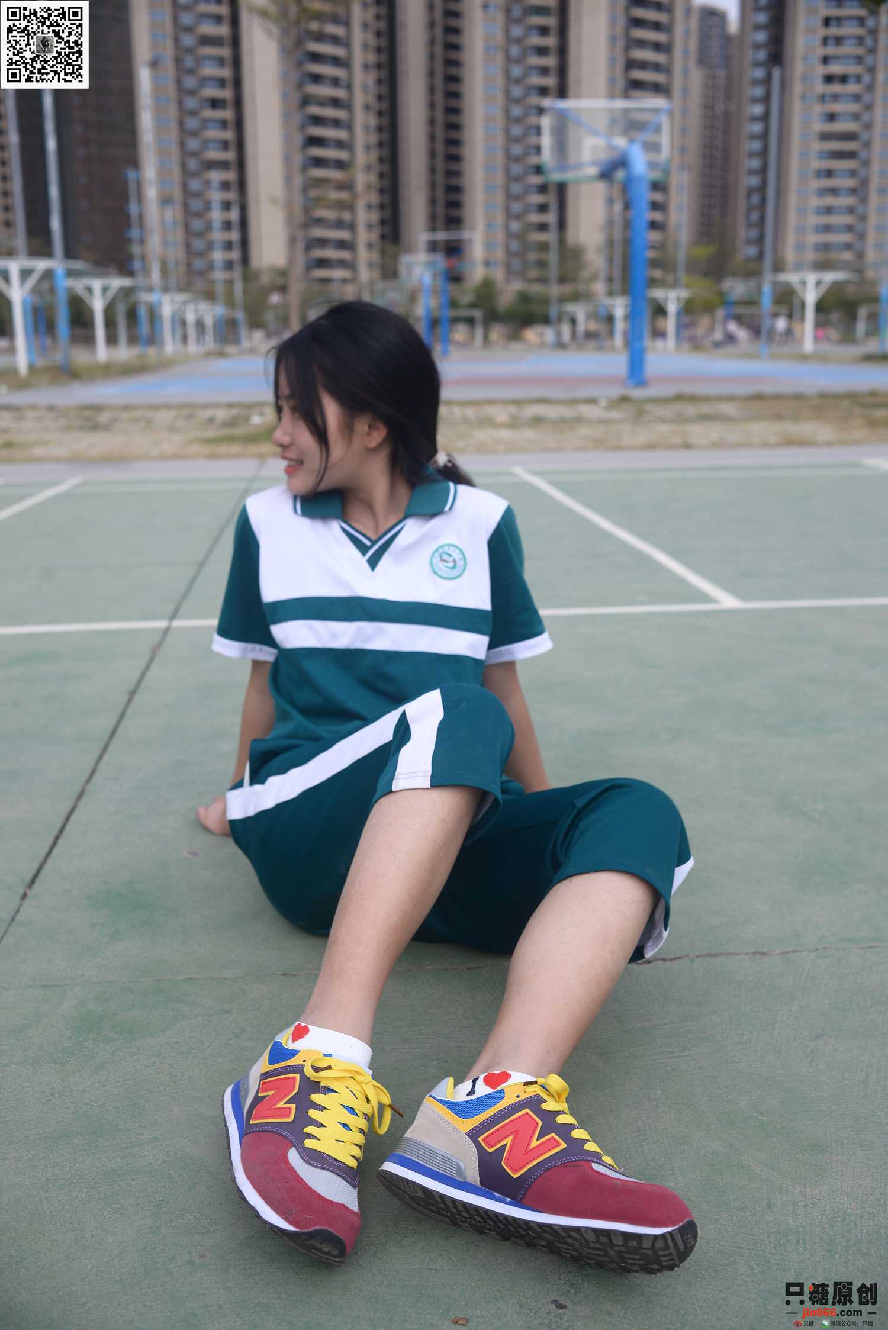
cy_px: 665
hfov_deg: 37.9
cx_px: 444
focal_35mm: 35
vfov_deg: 54.4
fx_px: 1294
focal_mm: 35
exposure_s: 1/640
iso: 160
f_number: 6.3
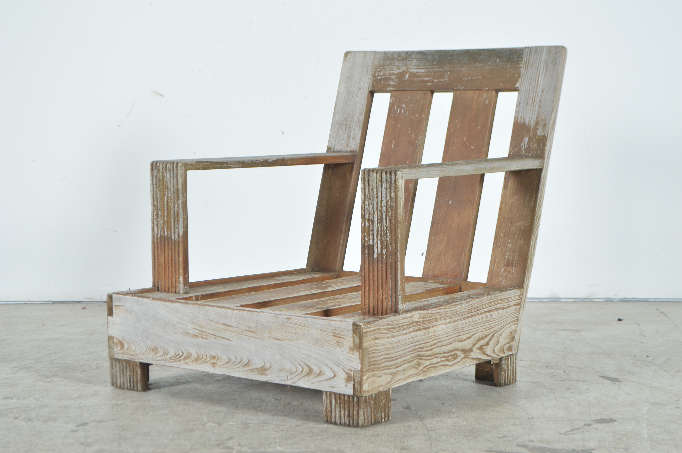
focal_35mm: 82
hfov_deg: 24.6
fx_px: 1562
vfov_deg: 16.5
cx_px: 341
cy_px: 226
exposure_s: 1/125
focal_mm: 55
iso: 100
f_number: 8
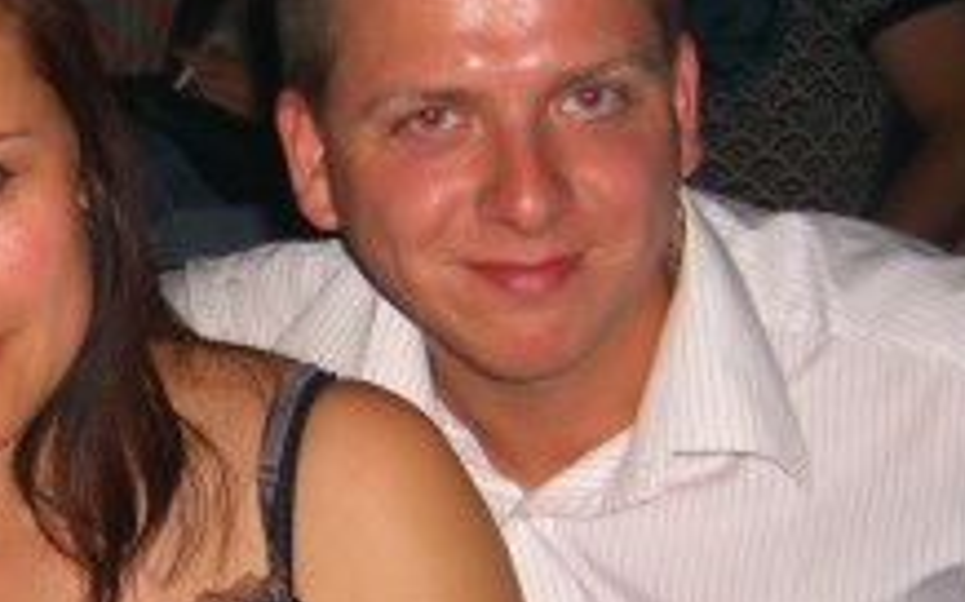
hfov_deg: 18.5
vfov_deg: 11.7
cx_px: 84
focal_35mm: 111
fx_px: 2918
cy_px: 562
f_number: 2.8
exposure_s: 1/60
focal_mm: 7.9
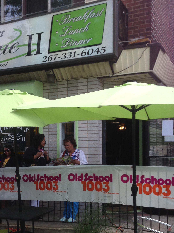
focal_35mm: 51
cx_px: 42
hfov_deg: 28.1
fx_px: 342
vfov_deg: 37.3
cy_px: 145
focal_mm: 4.12
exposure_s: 1/596
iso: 50
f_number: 2.4
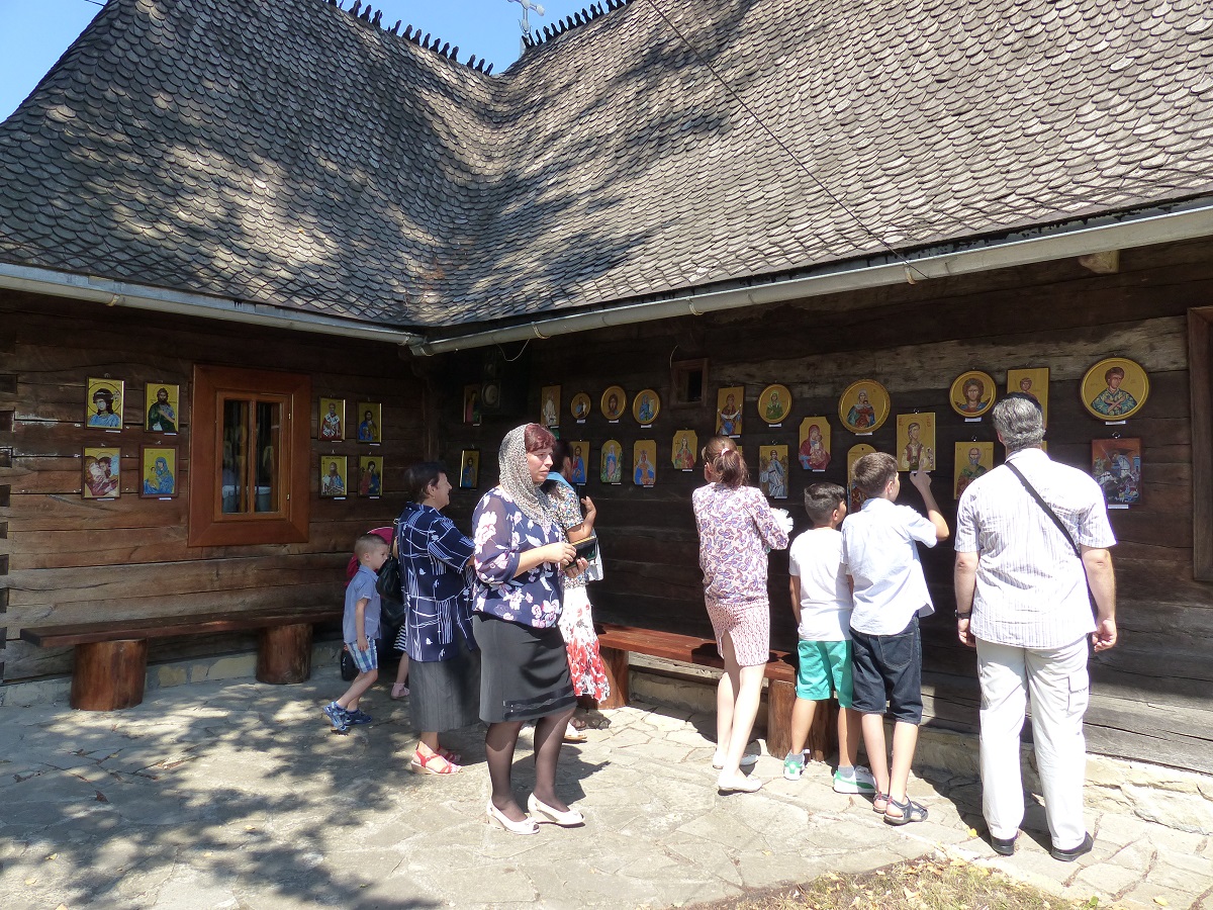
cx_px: 606
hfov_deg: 69.4
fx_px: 876
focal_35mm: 25
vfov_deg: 54.9
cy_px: 455
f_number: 4
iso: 160
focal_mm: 4.5
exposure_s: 1/320
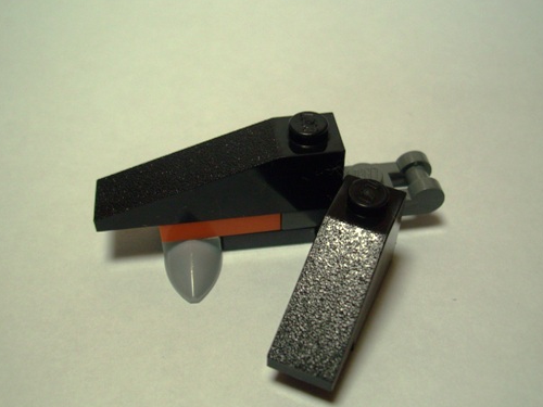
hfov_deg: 45.7
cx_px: 253
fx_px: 643
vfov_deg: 35.1
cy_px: 225
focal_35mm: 41
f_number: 2.9
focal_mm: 5.7
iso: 80
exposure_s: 1/80
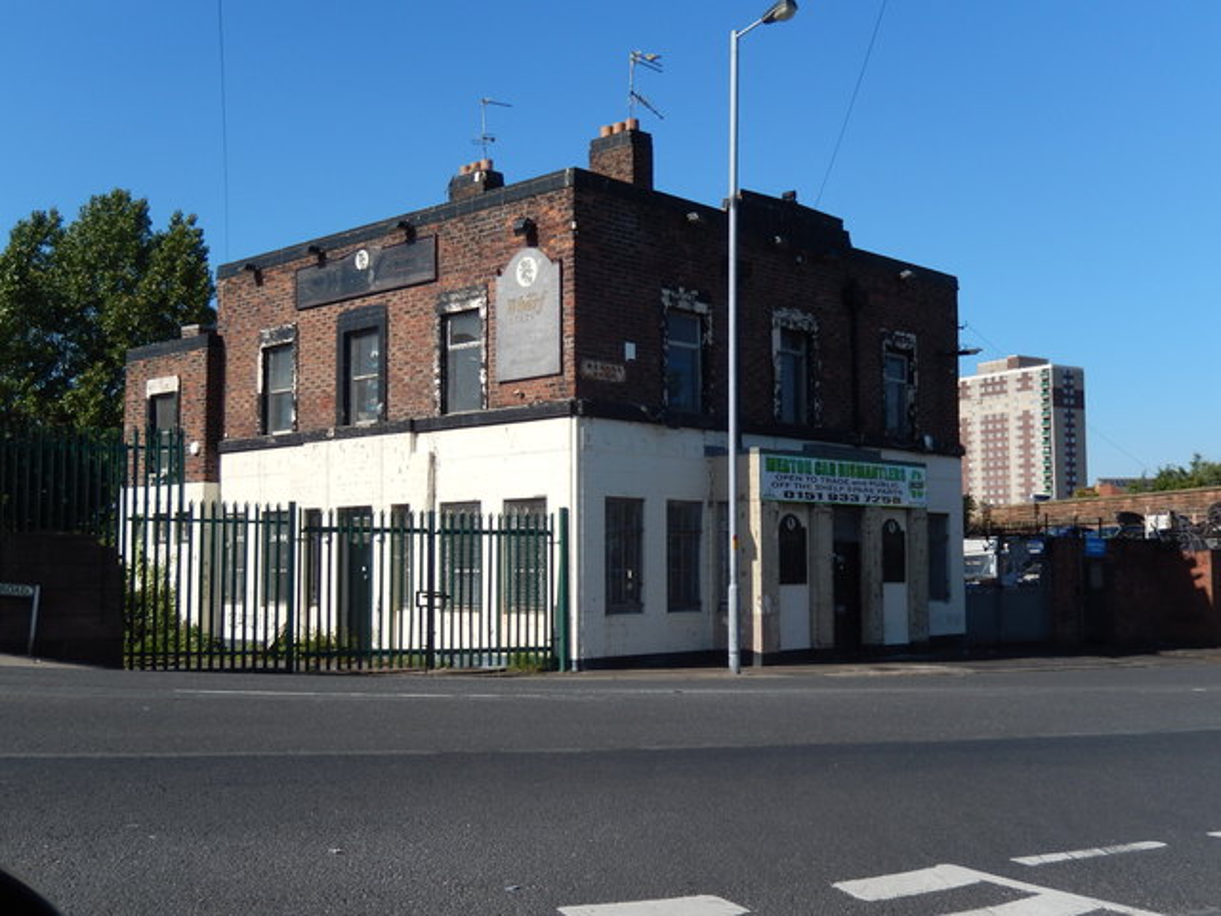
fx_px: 1446
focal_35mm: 41
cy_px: 458
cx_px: 610
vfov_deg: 35.1
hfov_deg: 45.8
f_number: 4.2
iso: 125
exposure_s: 1/1250
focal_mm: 7.3
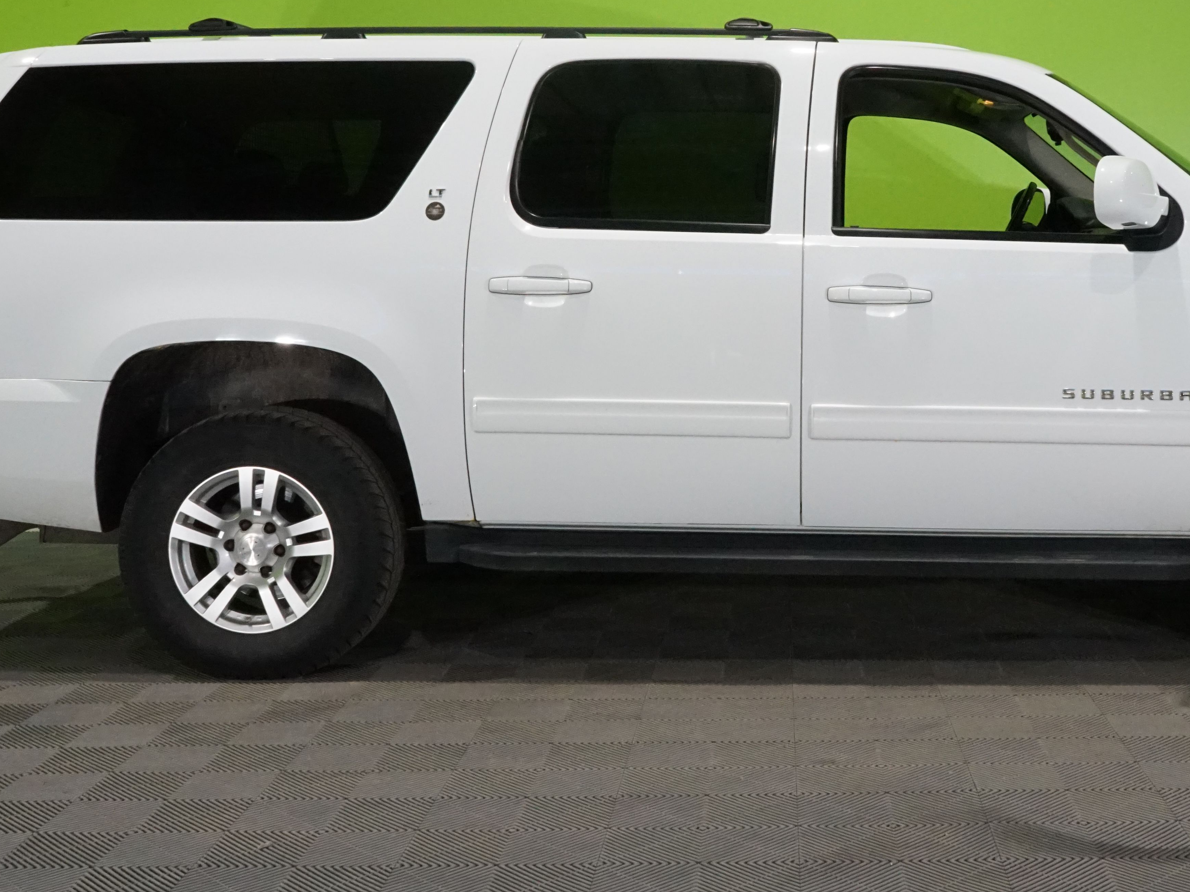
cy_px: 274
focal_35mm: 48
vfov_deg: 30.0
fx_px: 1650
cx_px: 790
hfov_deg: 39.2
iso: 6400
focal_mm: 29
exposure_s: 1/25
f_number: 22
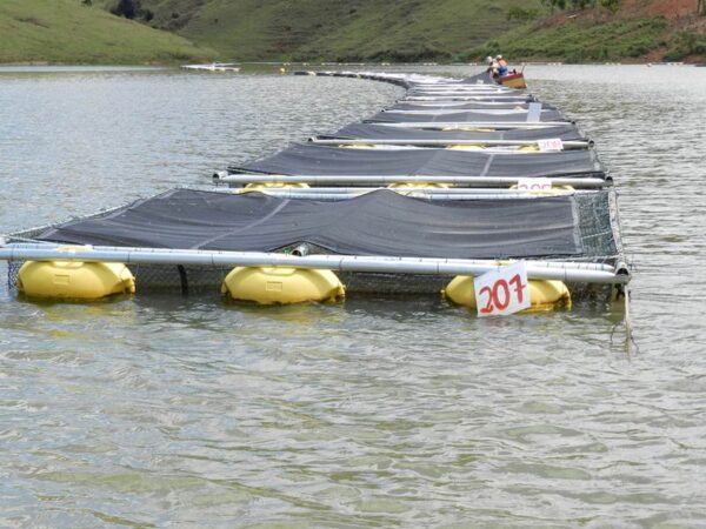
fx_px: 1224
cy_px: 264
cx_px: 353
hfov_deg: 32.2
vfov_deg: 24.4
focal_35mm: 60
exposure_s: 1/500
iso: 160
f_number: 4.6
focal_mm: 10.7
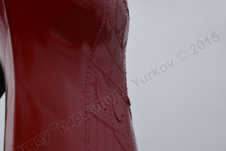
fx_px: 989
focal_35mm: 158
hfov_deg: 13.0
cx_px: 113
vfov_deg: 8.7
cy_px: 76
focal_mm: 105
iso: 100
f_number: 13
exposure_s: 1/200
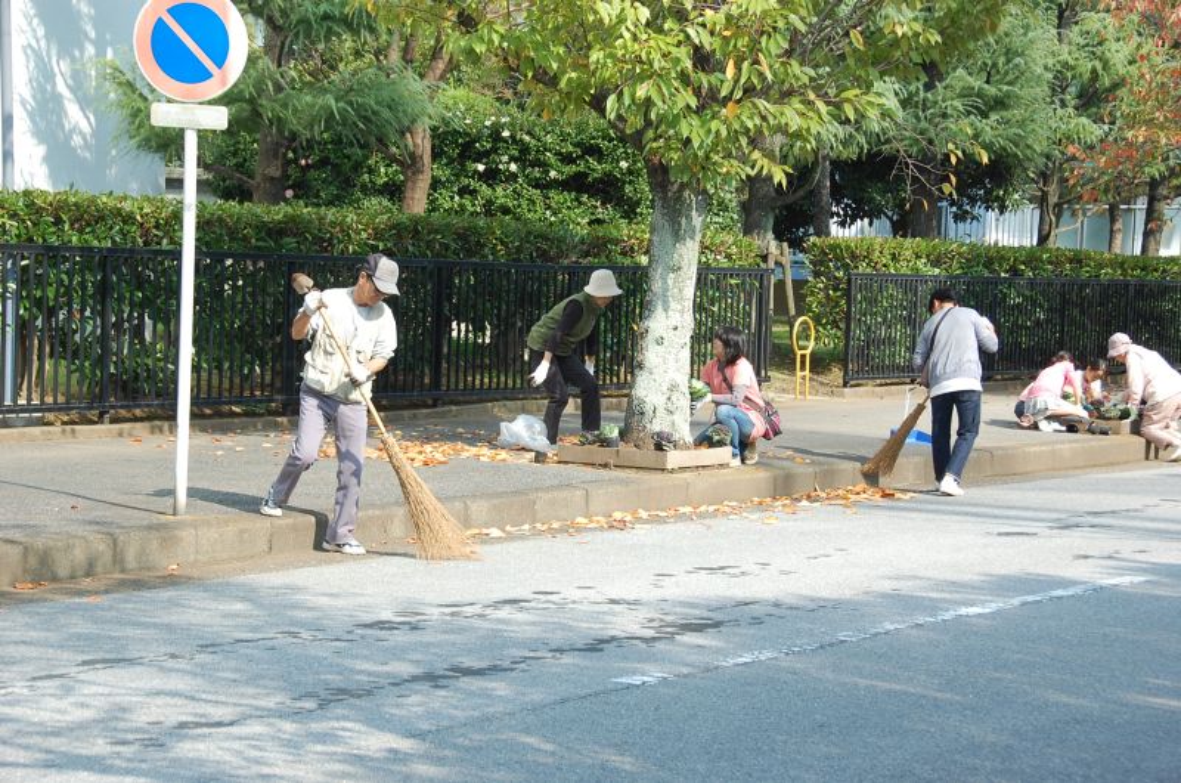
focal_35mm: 82
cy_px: 392
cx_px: 590
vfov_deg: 16.5
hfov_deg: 24.7
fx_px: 2701
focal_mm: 55
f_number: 7.1
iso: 200
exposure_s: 1/200
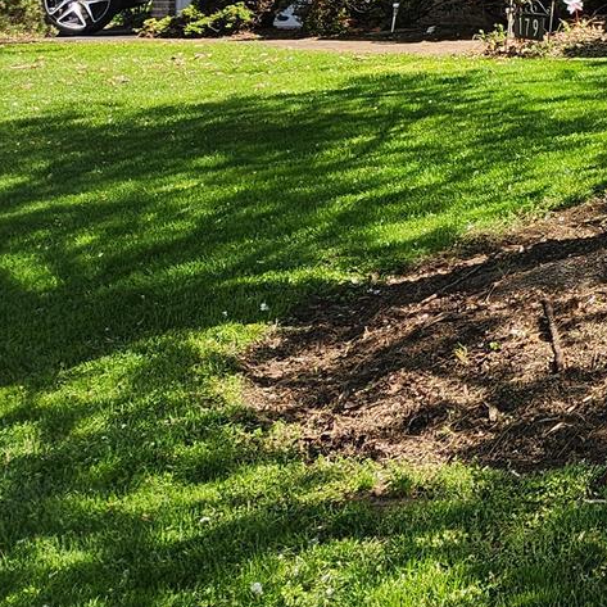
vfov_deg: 18.6
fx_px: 1746
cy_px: -136
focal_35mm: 88
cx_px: 1140
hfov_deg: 16.2
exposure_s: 1/531
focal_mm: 5.4
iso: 20
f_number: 1.8
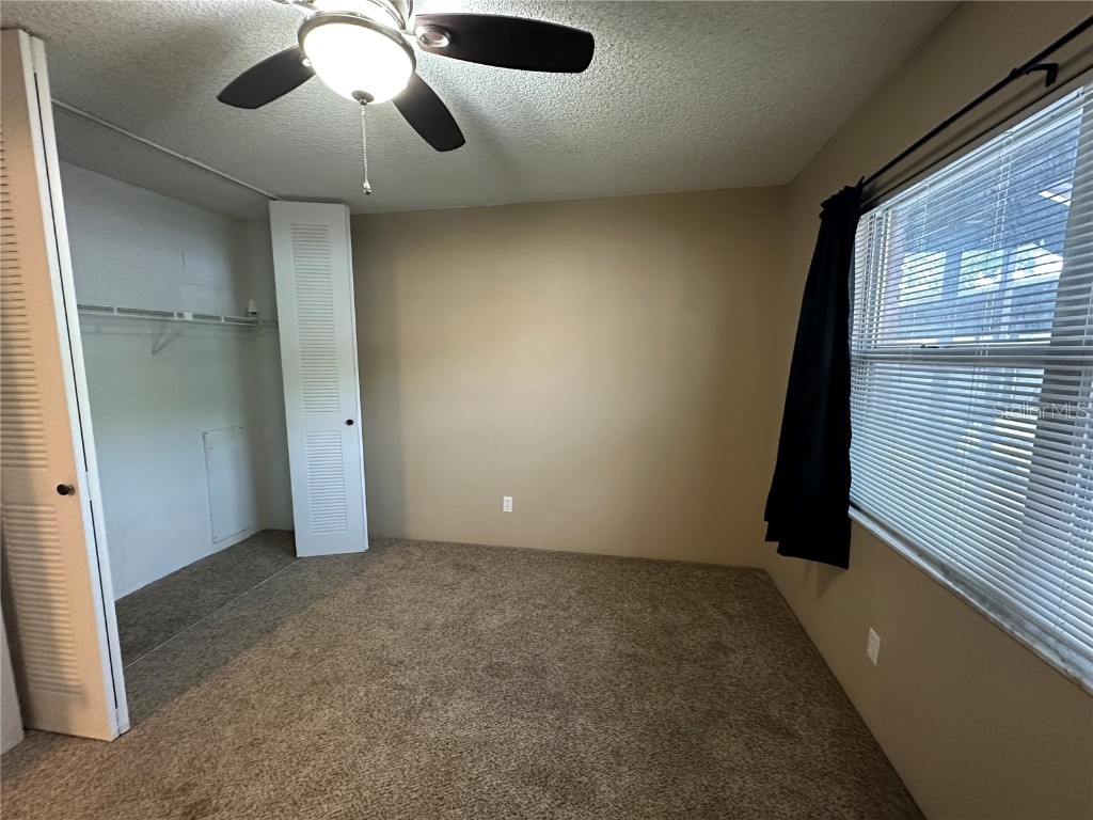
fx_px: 442
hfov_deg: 102.1
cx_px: 546
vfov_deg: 85.7
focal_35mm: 14
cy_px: 410
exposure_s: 1/60
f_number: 2.2
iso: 640
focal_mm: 2.22
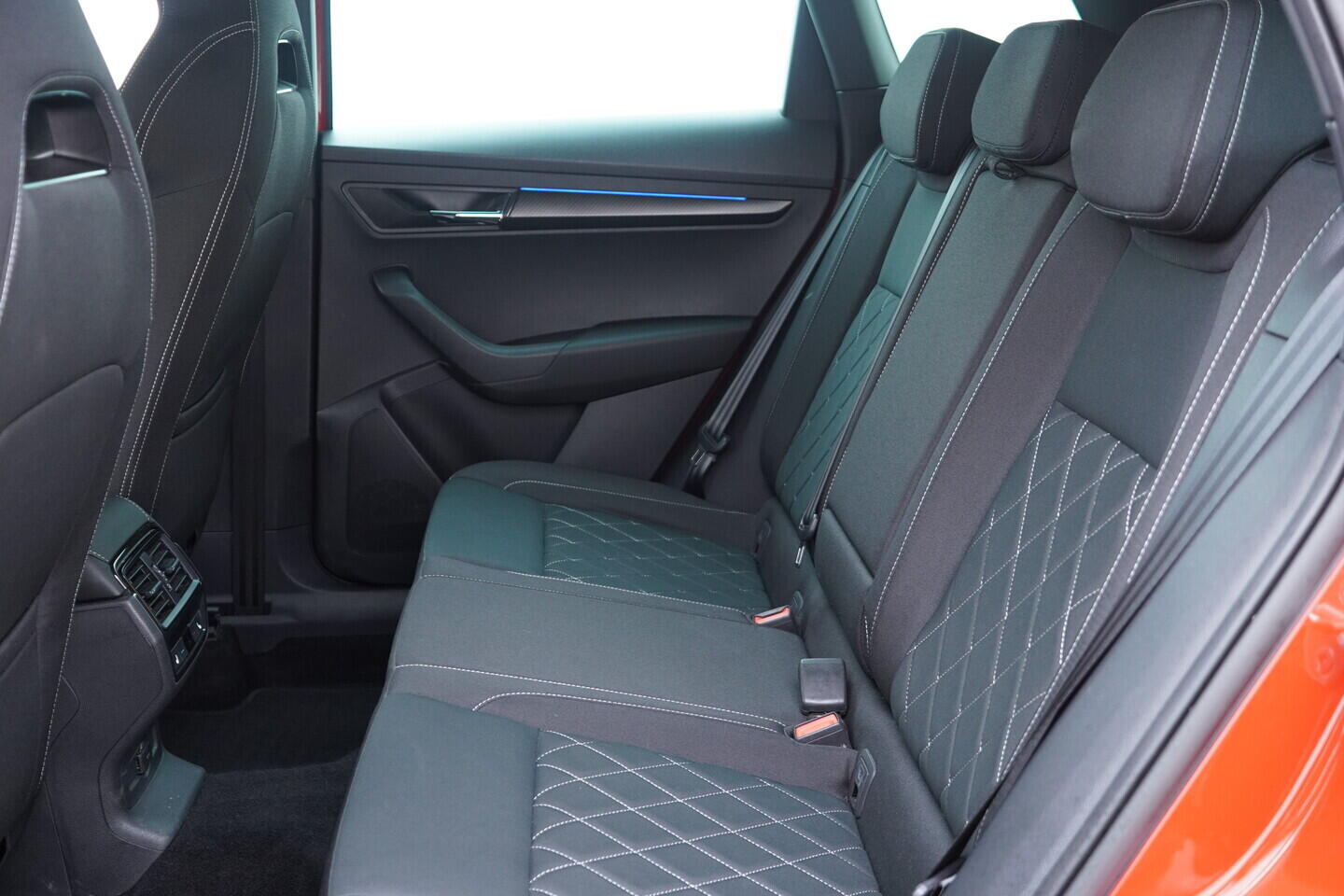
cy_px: 448
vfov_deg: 36.9
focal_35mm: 36
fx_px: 1344
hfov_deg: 53.1
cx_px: 672
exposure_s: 1/40
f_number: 2.8
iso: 800
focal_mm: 24
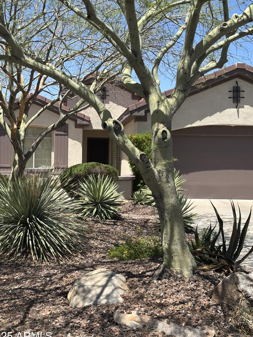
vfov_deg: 32.7
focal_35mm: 59
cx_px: 131
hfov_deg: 24.8
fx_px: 575
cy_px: 162
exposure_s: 1/1812
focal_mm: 5.96
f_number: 1.6
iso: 40
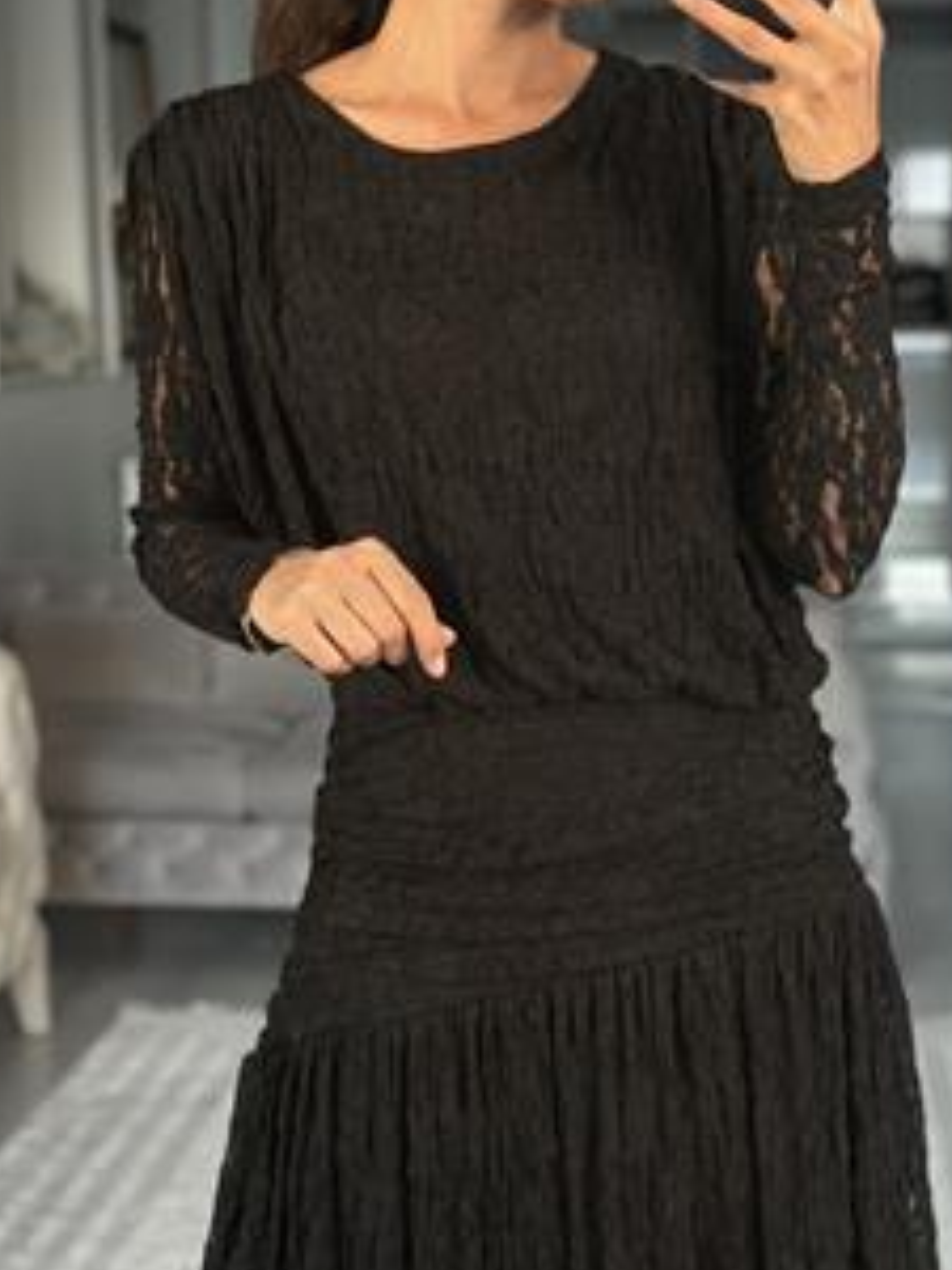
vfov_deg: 24.1
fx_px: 2970
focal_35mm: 81
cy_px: 512
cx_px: 533
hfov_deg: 18.2
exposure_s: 1/60
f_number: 1.78
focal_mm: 6.86
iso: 250
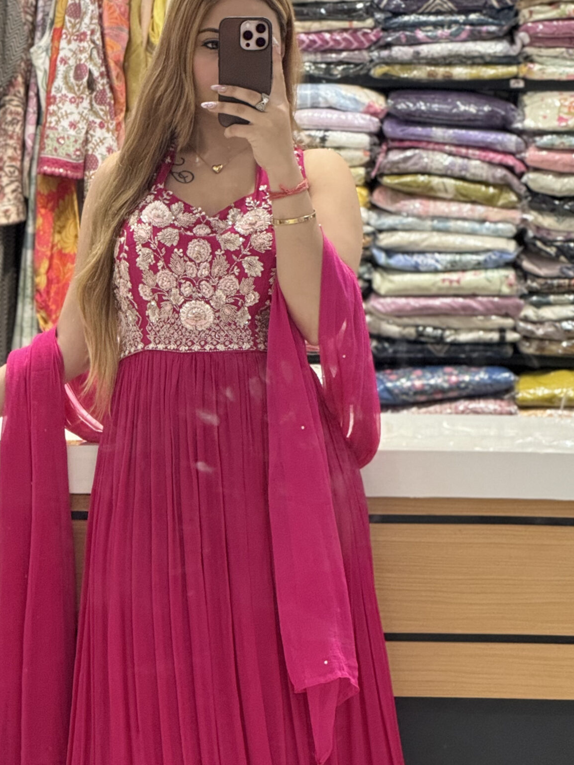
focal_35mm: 200
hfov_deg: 7.4
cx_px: 223
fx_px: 4422
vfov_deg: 9.9
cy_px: 503
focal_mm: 15.66
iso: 320
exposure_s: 1/100
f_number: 2.8
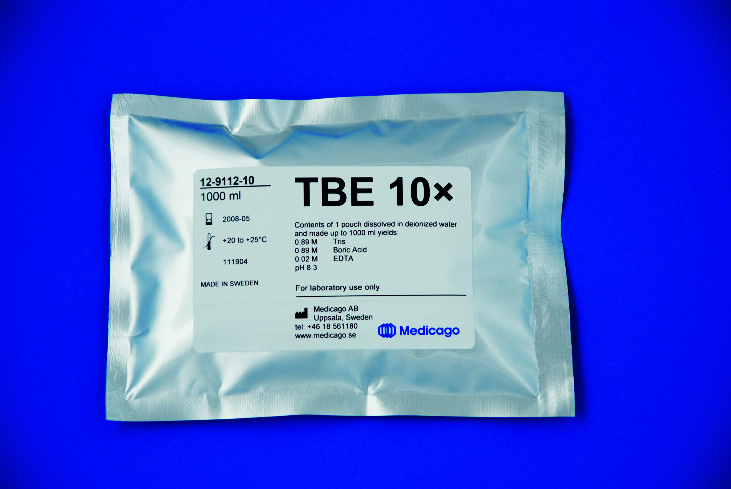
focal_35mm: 158
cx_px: 366
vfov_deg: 8.7
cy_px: 244
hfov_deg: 13.0
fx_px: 3202
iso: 100
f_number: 5.6
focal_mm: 105
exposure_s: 1/15
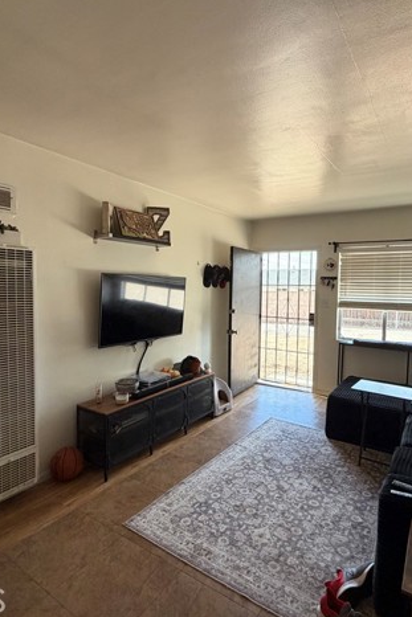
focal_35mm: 20
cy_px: 302
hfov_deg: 61.8
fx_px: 343
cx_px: 227
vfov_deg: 83.9
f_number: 2.2
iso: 160
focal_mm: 2.22
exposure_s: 1/121
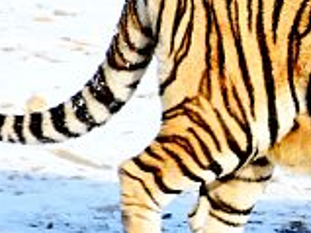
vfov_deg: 0.7
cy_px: 102
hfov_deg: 0.9
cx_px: 485
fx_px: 19580
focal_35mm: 2181
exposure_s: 1/160
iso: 100
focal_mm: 400
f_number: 5.6
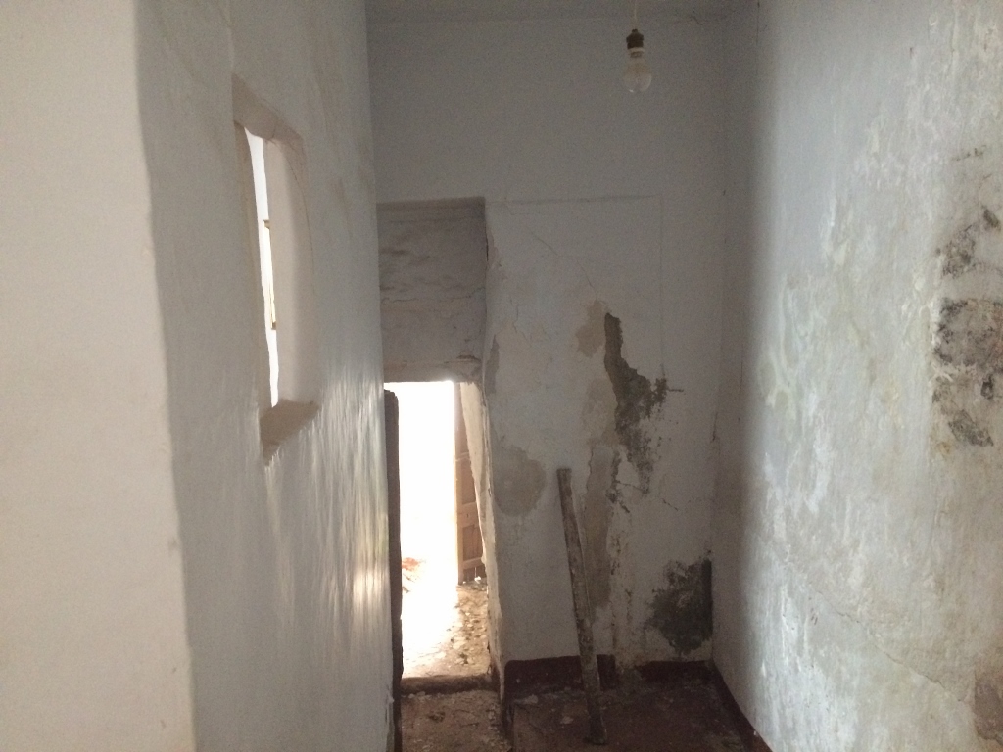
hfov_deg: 61.7
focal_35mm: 29
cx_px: 502
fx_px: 840
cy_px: 376
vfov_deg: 48.2
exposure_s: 1/17
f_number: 2.2
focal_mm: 4.15
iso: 500
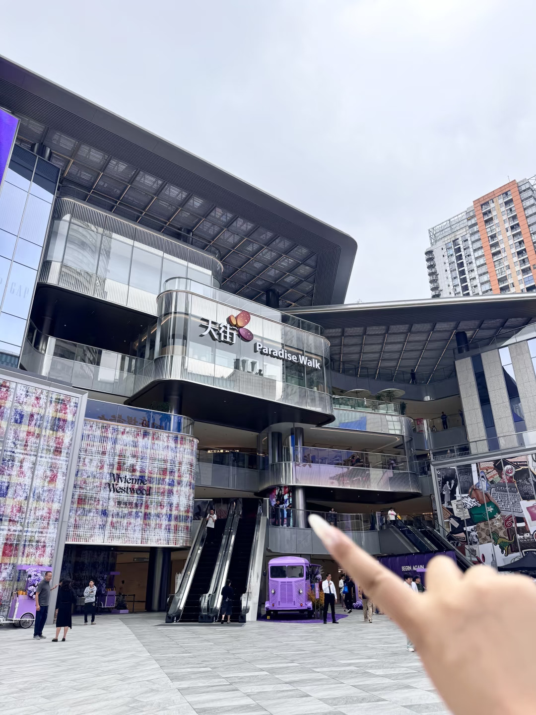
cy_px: 358
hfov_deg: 56.8
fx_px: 495
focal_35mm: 24
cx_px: 268
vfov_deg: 71.6
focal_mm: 6.76
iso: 80
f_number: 1.78
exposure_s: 1/2252
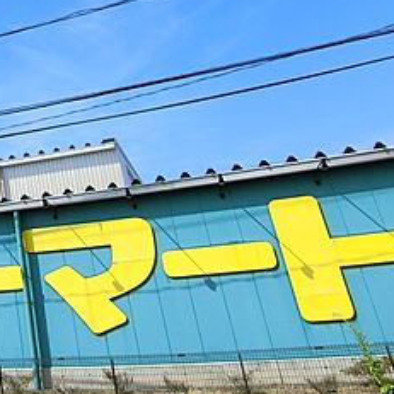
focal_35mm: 45
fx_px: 579
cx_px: -107
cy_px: 47
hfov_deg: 30.4
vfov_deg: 35.5
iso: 80
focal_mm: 4.06
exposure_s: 1/250
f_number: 6.9
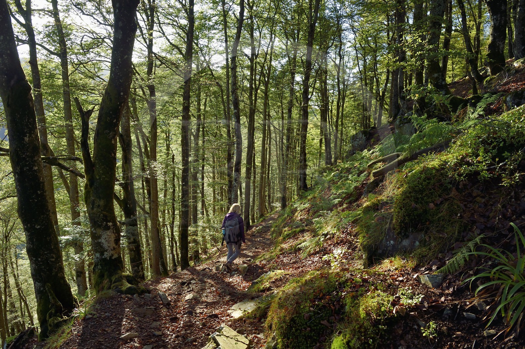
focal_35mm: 24
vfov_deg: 53.1
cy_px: 174
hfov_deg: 73.8
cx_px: 262
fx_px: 350
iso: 800
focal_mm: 24
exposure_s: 1/200
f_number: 10
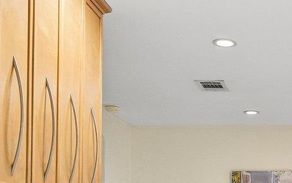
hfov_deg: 27.7
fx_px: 541
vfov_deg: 18.3
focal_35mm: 68
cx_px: 319
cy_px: 209
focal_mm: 10
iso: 400
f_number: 8
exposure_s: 1/13
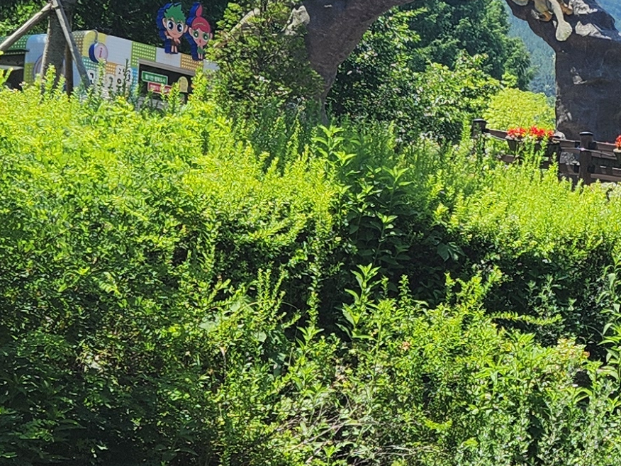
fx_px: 1884
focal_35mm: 105
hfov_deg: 16.9
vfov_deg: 14.0
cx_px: 937
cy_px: 94
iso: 20
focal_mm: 5.4
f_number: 1.8
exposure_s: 1/986
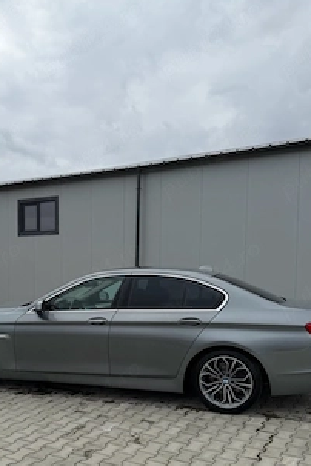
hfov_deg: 39.8
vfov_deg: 56.4
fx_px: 428
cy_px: 298
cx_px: 122
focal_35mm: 33
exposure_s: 1/6711
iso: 80
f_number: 1.78
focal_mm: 6.76
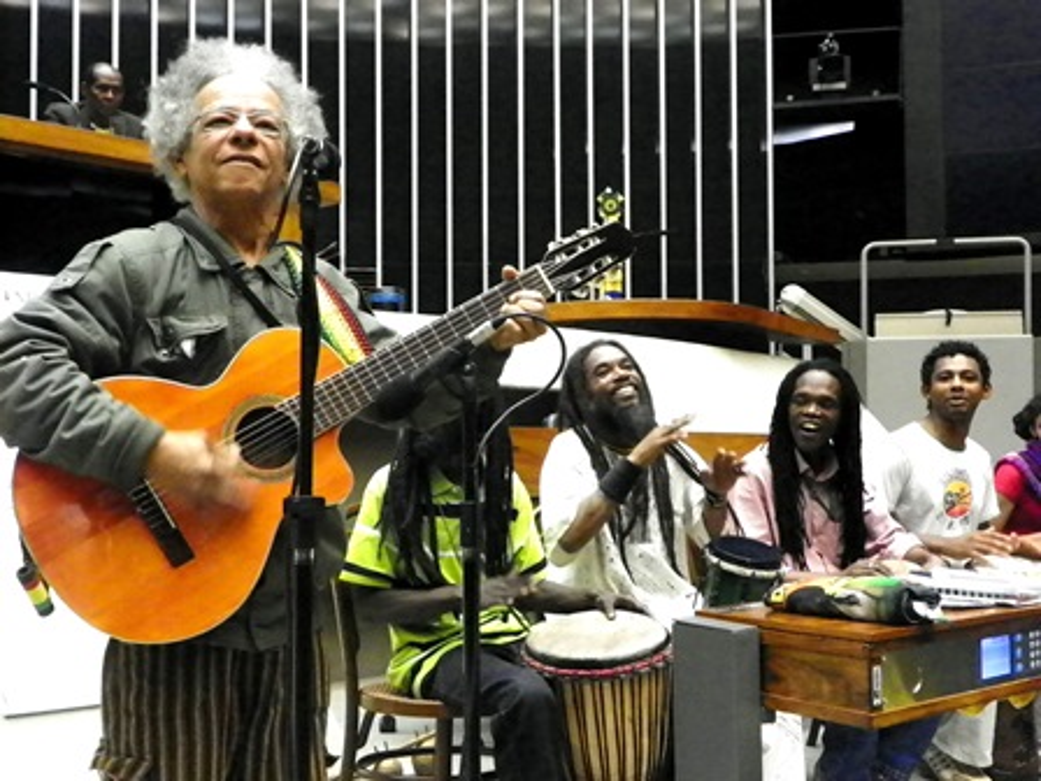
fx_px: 1293
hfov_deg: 43.9
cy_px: 390
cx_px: 520
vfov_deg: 33.6
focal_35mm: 43
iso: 800
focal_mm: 7.6
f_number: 3.2
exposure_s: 1/30
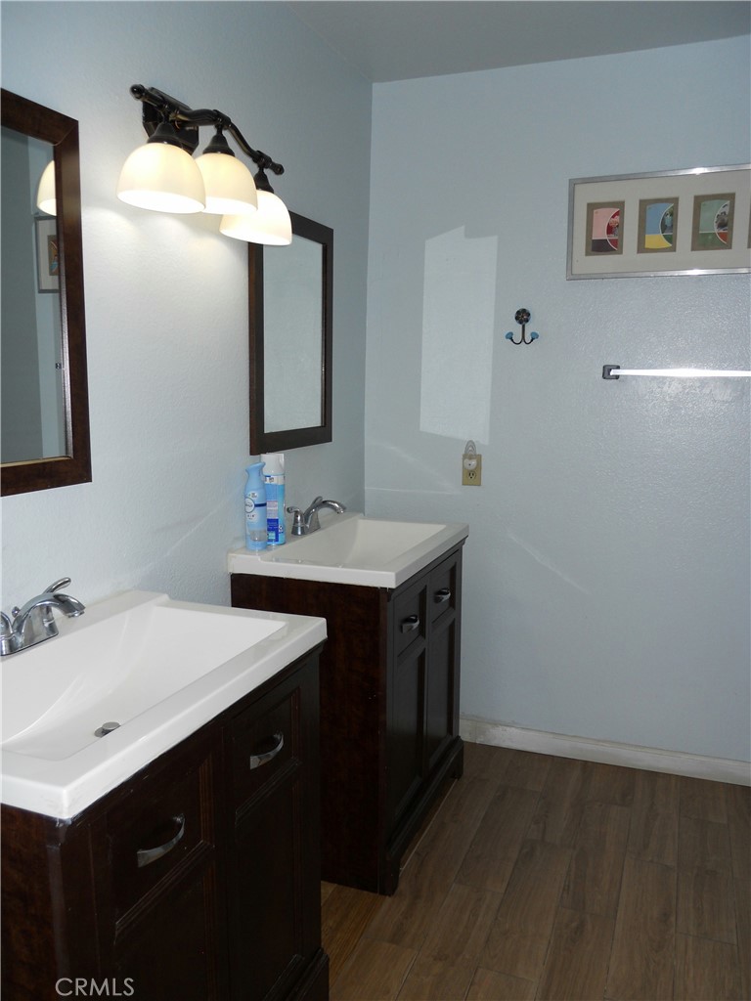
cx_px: 376
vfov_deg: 63.4
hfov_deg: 49.7
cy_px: 500
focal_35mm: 28
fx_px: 810
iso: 80
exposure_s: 1/25
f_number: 2.7
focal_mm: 5
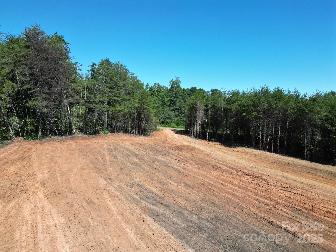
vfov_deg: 56.8
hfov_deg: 71.6
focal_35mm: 24
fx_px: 233
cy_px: 126
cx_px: 168
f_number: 1.7
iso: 100
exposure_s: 1/1600
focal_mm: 6.72
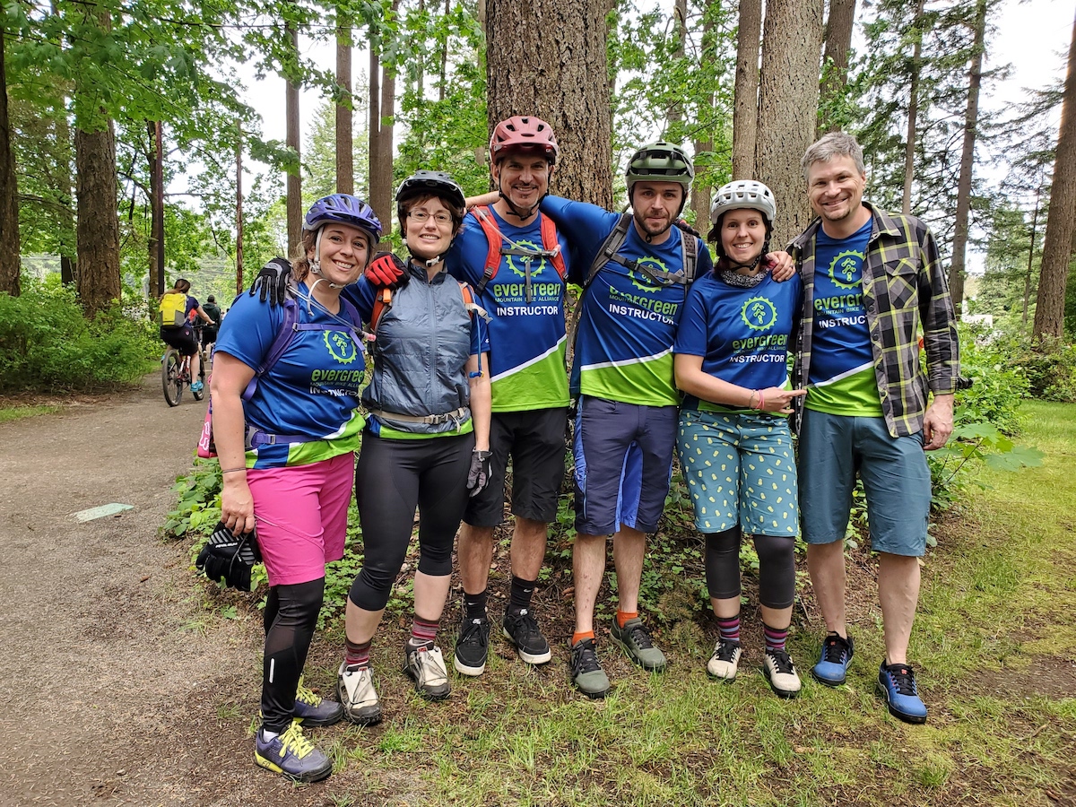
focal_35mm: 26
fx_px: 808
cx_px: 538
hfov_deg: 67.3
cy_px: 404
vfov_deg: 53.1
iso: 80
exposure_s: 1/100
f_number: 2.4
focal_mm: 4.3
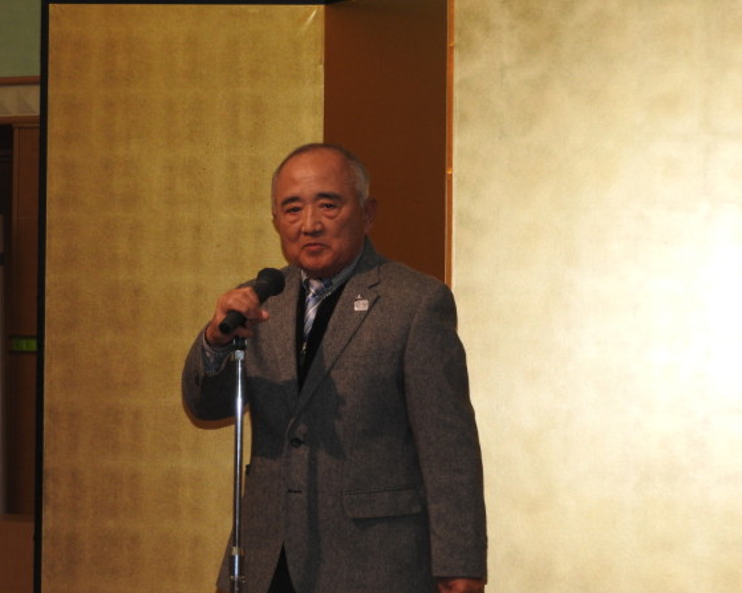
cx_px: 349
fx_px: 3908
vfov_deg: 8.7
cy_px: 296
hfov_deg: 10.8
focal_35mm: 178
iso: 280
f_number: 5.2
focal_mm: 30.5
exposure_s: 1/60
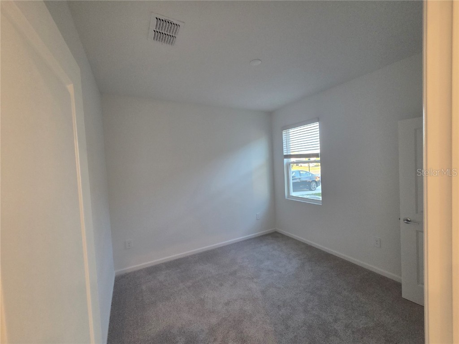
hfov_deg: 106.2
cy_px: 172
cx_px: 230
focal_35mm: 13
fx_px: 172
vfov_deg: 89.9
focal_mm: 2.2
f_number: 2.2
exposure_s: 1/60
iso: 250
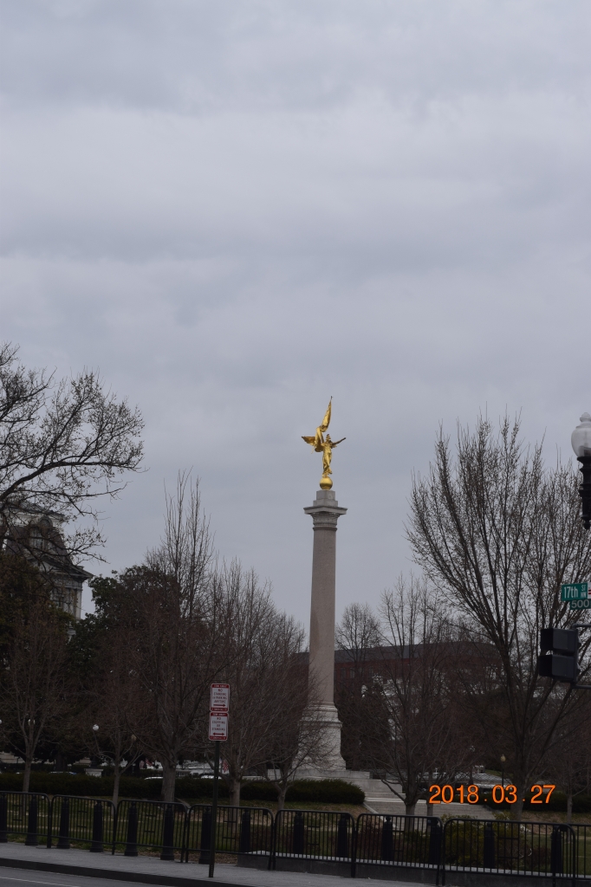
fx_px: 2033
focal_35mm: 82
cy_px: 444
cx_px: 296
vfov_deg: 24.6
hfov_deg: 16.5
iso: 200
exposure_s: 1/400
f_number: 10
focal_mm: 55
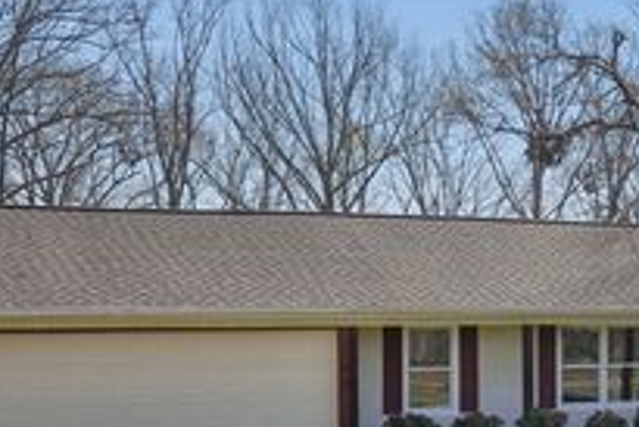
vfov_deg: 18.6
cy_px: 329
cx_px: 561
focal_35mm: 73
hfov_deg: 26.8
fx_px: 1297
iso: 100
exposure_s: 1/80
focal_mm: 30
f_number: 11
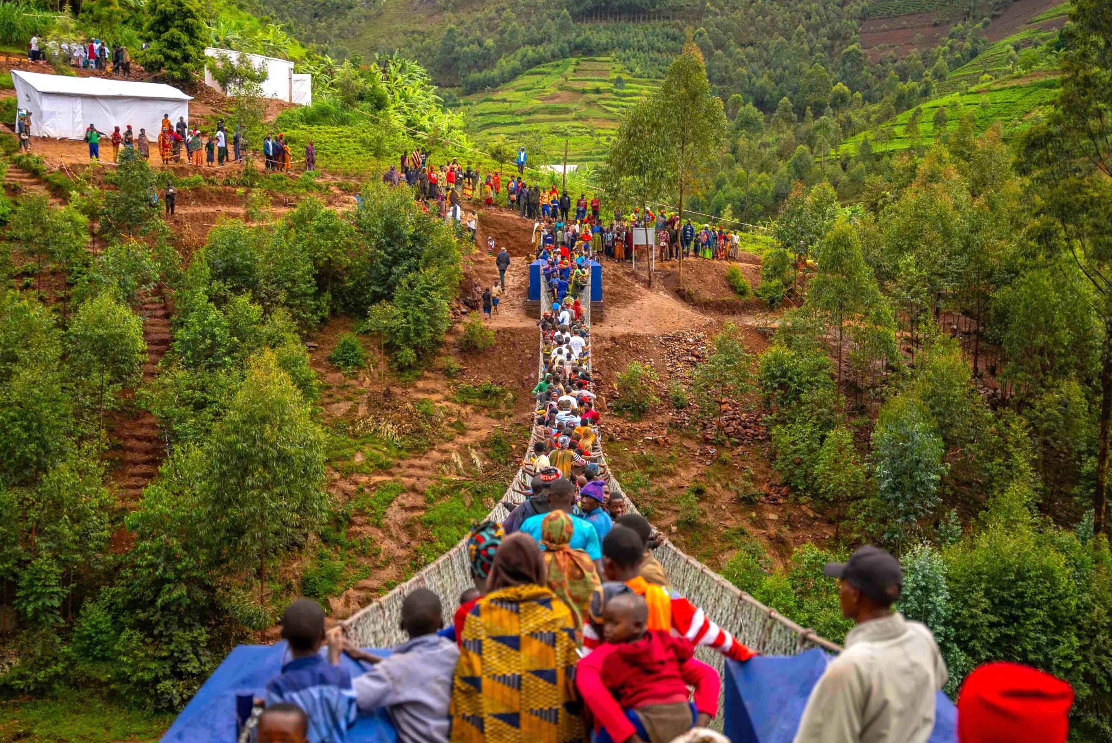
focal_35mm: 52
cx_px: 542
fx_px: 1605
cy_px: 369
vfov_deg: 26.1
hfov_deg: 38.2
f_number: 2.8
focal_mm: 49.9
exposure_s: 1/320
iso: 200
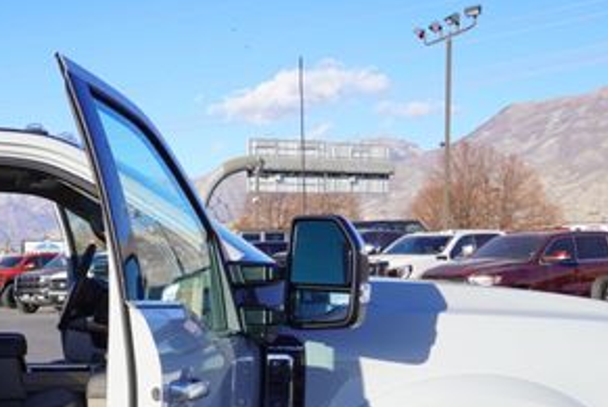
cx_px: 77
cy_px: 428
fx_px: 1116
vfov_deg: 19.9
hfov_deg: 29.4
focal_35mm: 66
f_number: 7.1
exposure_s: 1/200
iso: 100
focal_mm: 20
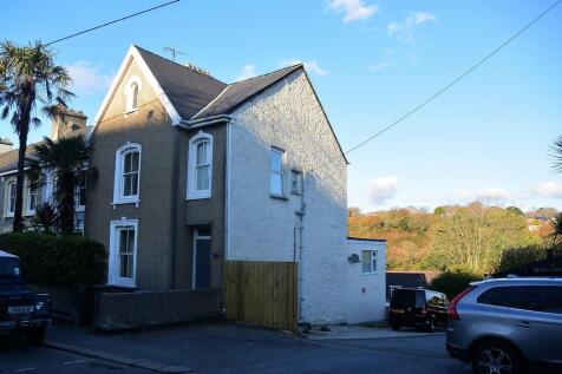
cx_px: 281
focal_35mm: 29
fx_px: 453
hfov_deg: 63.7
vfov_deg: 44.9
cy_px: 187
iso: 100
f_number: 4
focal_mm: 11
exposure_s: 1/320
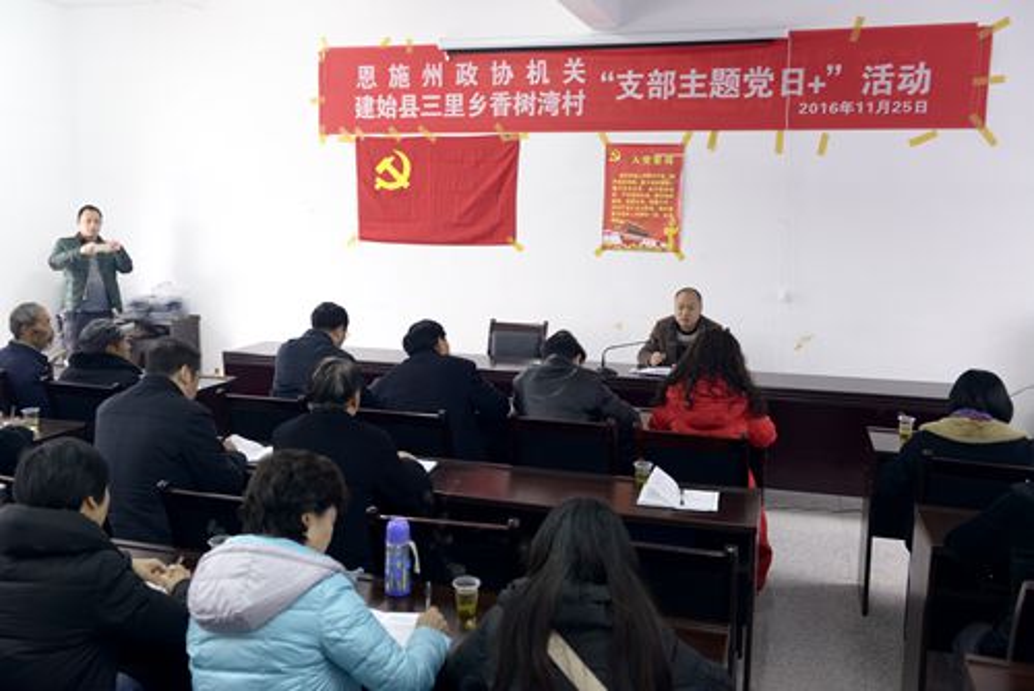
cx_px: 517
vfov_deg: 41.2
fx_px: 920
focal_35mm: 32
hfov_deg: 58.7
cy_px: 346
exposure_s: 1/30
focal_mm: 32
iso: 1100
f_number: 3.5
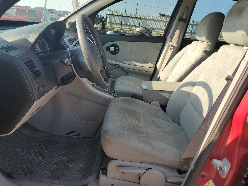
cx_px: 124
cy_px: 93
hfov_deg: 67.3
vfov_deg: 53.1
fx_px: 186
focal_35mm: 26
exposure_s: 1/625
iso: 50
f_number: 1.5
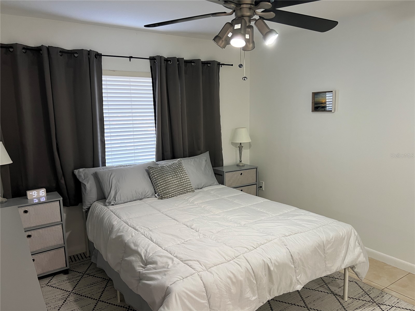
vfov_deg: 53.1
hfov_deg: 67.3
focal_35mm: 26
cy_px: 156
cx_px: 208
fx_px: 312
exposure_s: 1/60
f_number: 1.5
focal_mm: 5.7
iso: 100
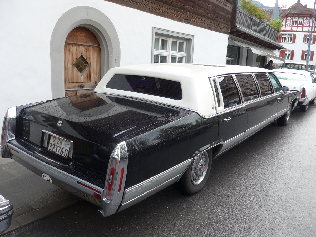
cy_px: 118
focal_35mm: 29
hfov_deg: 61.7
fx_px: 265
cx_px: 158
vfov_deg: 48.2
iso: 80
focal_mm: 6
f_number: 2.8
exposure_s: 1/320
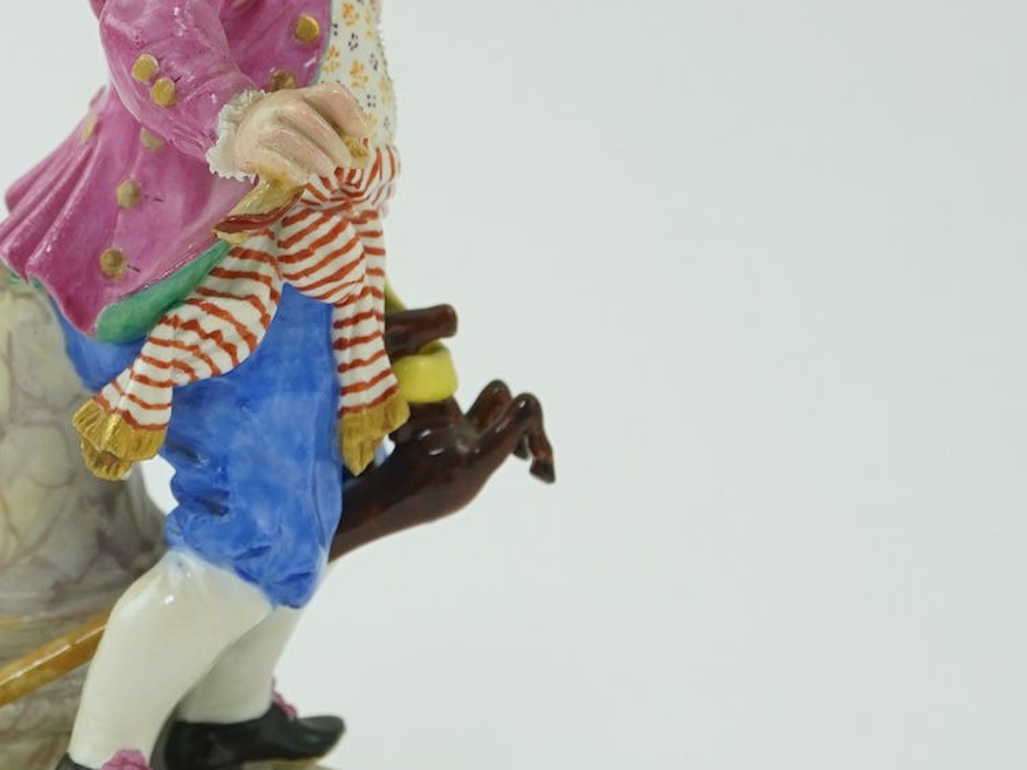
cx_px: 208
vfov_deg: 12.9
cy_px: 70
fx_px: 3382
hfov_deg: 17.1
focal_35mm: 114
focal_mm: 30
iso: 500
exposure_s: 1/50
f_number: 11
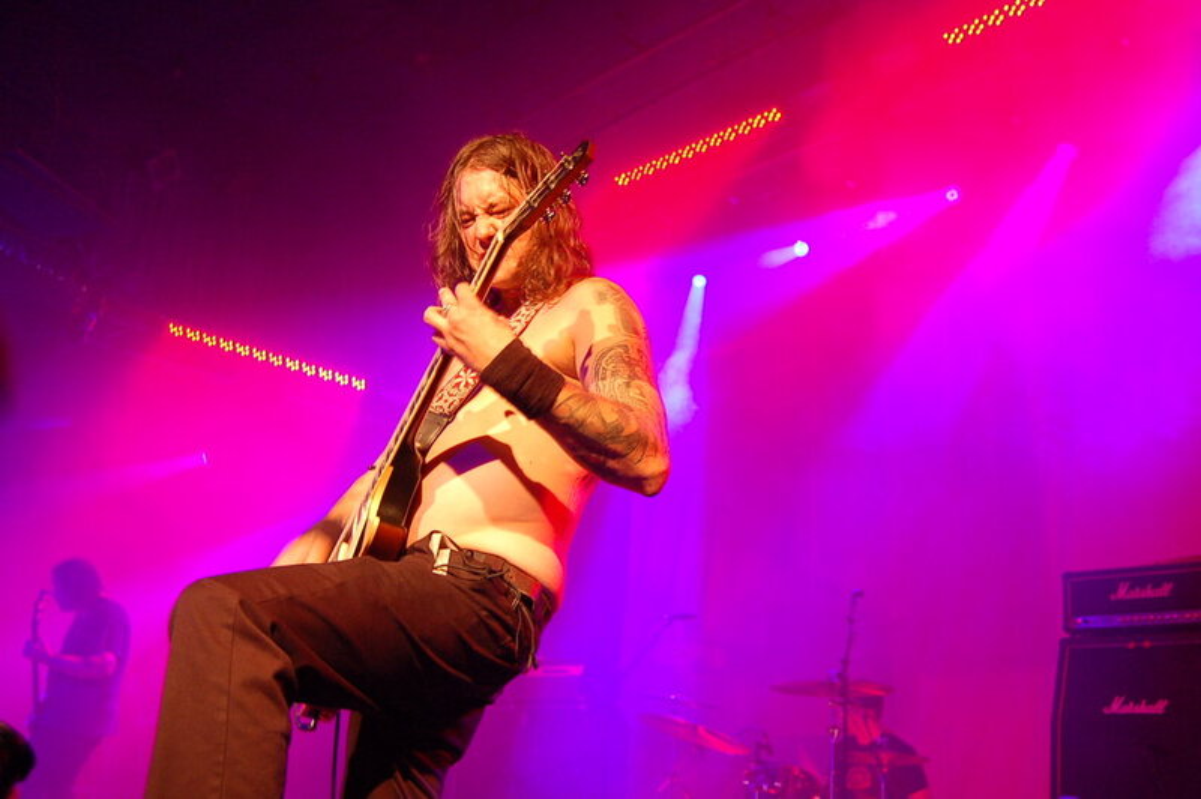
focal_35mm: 39
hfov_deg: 49.6
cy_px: 400
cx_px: 600
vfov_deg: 34.2
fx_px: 1300
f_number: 4
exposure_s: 1/30
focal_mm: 26
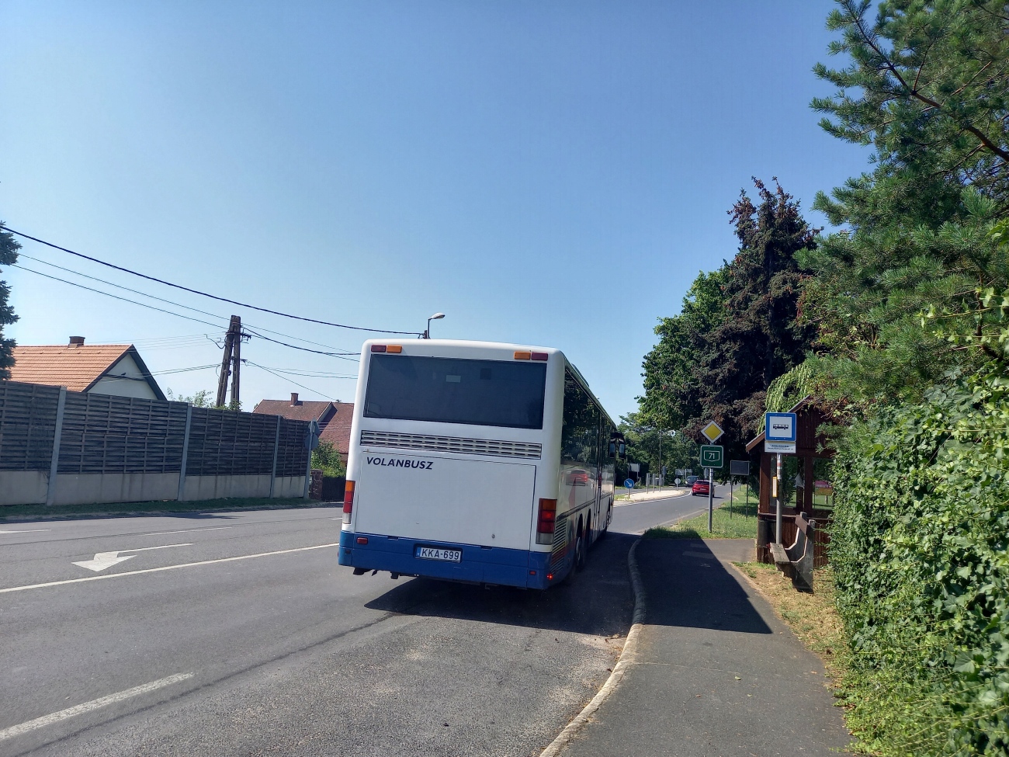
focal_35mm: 25
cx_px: 504
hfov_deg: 69.4
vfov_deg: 54.9
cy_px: 378
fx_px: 729
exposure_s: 1/996
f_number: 2
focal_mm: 4.6
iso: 50
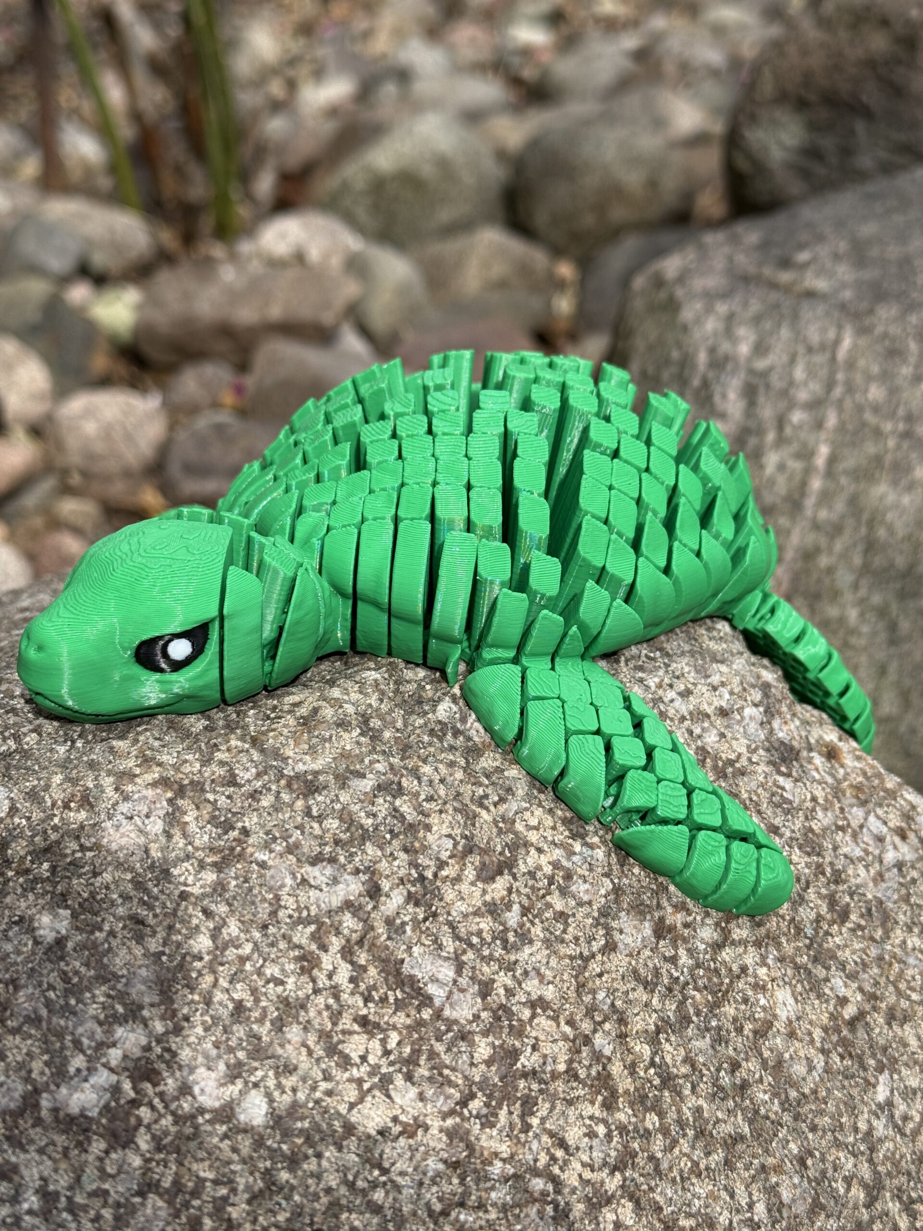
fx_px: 1706
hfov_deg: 30.3
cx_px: 462
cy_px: 616
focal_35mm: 48
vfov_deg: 39.7
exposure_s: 1/2342
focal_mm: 6.76
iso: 64
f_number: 1.78
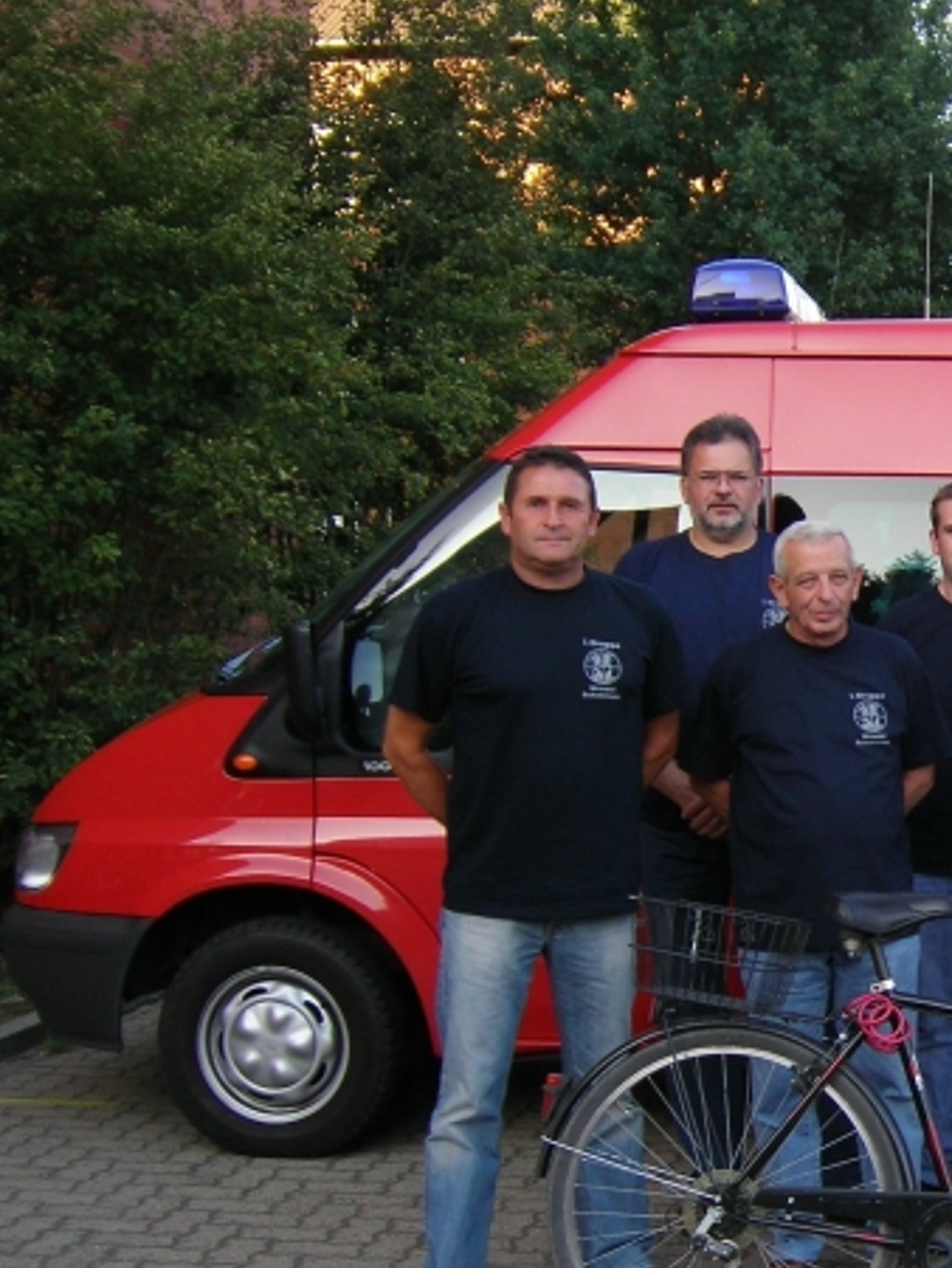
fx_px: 2345
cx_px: 1107
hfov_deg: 21.5
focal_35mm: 64
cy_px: 617
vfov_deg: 30.2
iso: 64
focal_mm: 60
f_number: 2.8
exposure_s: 1/125
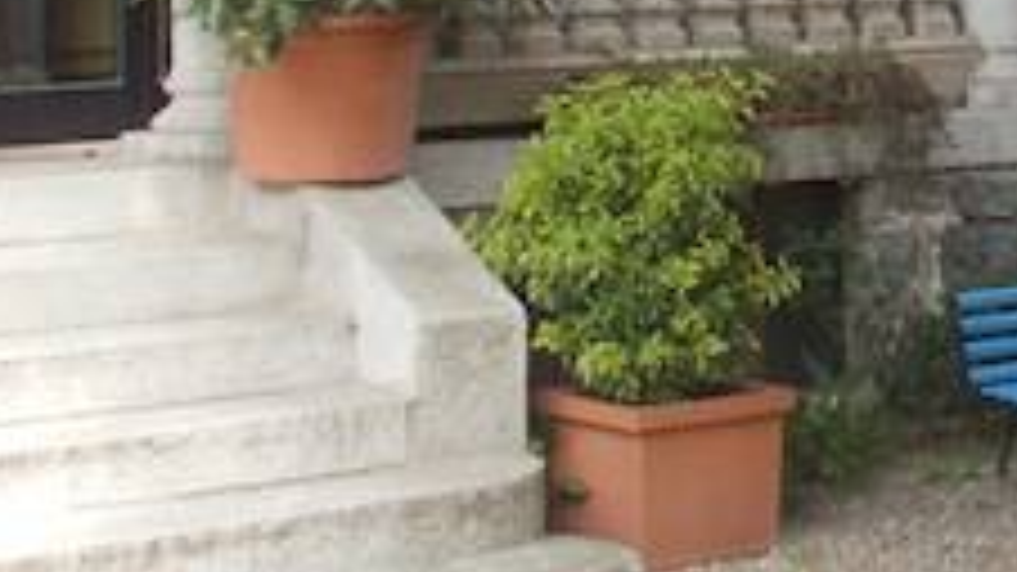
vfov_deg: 9.0
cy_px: -306
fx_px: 3532
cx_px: 1197
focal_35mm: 131
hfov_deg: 15.8
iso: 80
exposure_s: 1/125
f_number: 3.6
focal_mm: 6
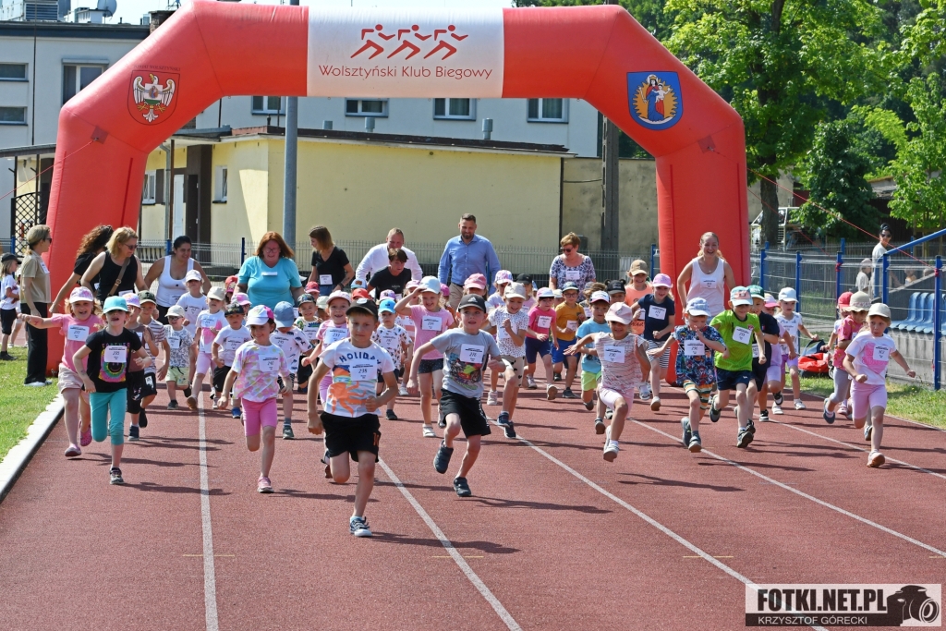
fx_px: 2759
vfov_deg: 13.0
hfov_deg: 19.5
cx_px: 473
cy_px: 316
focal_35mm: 105
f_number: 7.1
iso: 320
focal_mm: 70
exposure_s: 1/640
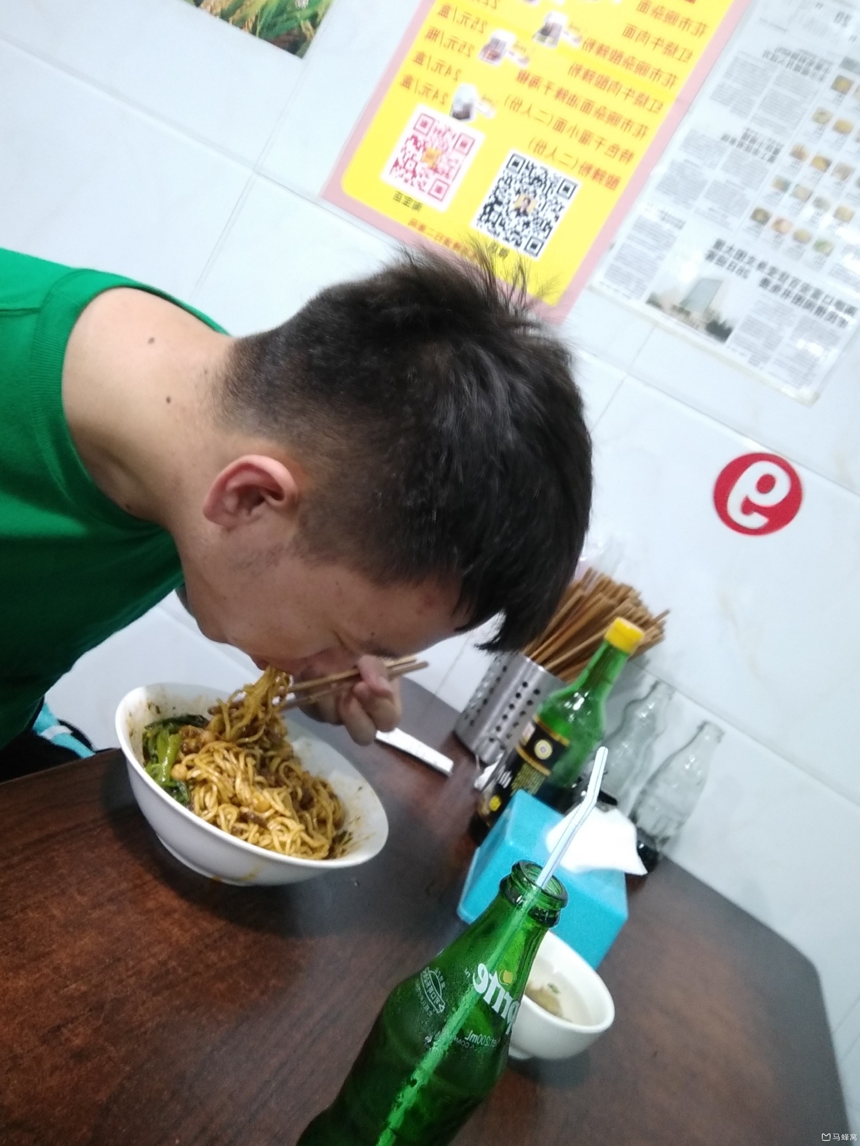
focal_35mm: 21
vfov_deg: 79.0
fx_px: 696
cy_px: 573
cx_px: 430
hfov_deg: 63.4
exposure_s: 1/33
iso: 640
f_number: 2
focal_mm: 3.57
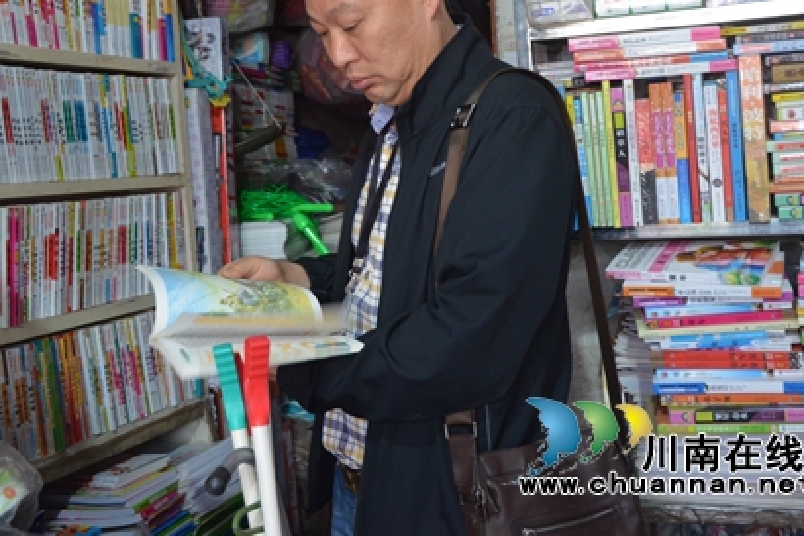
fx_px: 1018
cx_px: 392
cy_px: 213
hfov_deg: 43.1
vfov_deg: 29.4
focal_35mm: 46
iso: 1600
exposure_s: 1/30
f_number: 4
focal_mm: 25
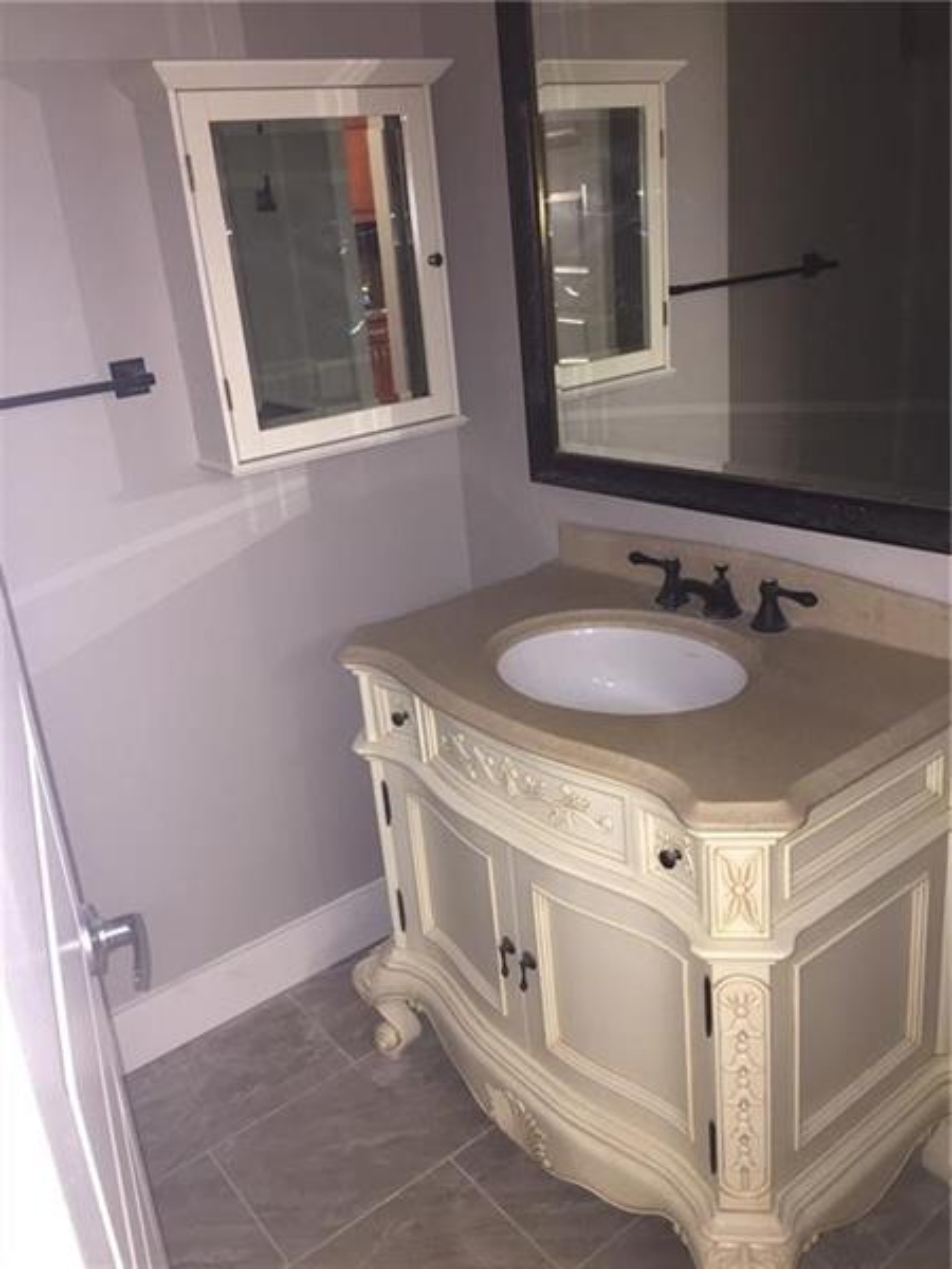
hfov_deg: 48.2
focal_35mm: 29
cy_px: 634
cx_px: 476
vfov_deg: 61.7
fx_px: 1063
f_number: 2.2
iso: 100
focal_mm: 4.15
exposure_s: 1/16
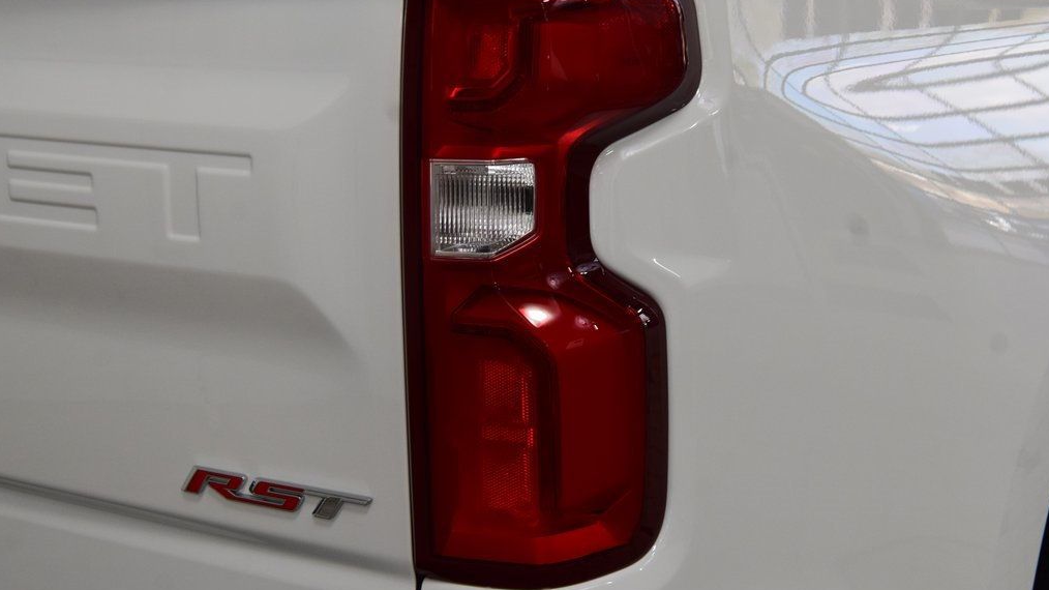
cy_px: 262
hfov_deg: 29.0
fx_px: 2030
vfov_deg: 16.5
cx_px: 524
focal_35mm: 73
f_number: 8
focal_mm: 46
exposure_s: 1/60
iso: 1100
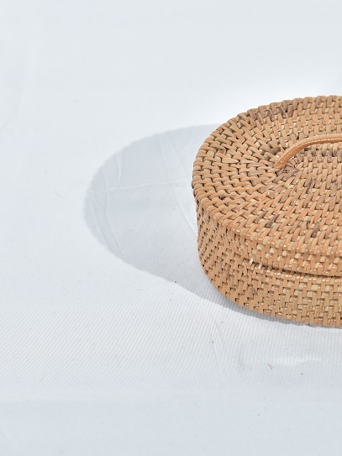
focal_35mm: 186
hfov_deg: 7.9
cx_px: 343
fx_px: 2451
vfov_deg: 10.6
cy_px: 189
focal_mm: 105
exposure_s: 1/125
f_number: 5.6
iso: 200
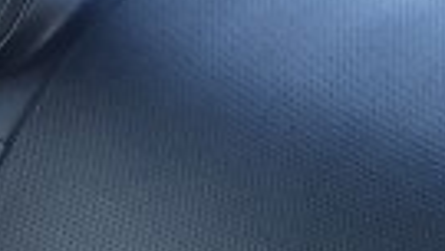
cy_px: 343
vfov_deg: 5.0
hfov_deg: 8.7
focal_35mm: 240
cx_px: -274
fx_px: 2832
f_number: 2.2
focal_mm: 4.15
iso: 64
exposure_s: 1/30
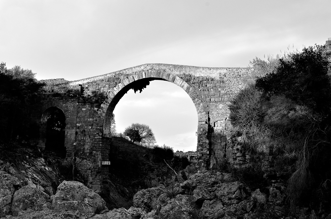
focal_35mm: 42
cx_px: 166
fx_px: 385
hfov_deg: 46.5
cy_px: 110
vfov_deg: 31.7
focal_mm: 28
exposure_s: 1/200
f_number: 8
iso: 800
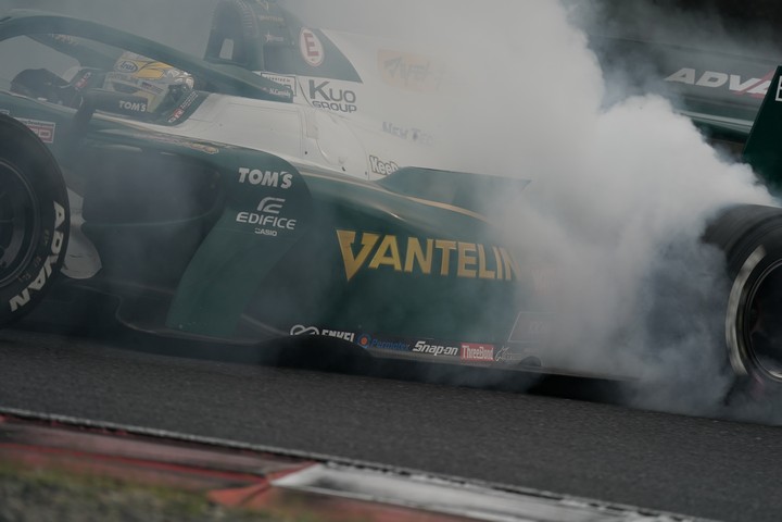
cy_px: 261
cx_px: 391
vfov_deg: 2.3
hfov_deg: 3.4
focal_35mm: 600
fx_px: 13032
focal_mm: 600
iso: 400
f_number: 6.3
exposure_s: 1/800
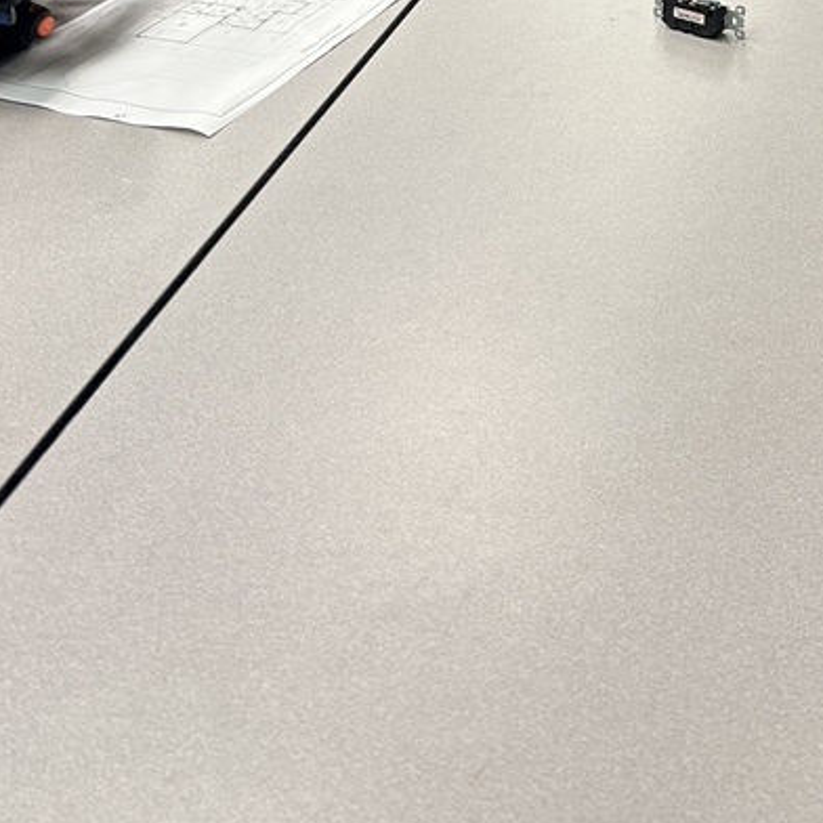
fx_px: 1614
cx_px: 636
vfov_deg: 25.0
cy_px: -235
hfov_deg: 28.1
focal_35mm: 60
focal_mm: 5.7
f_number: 1.5
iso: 100
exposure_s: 1/120
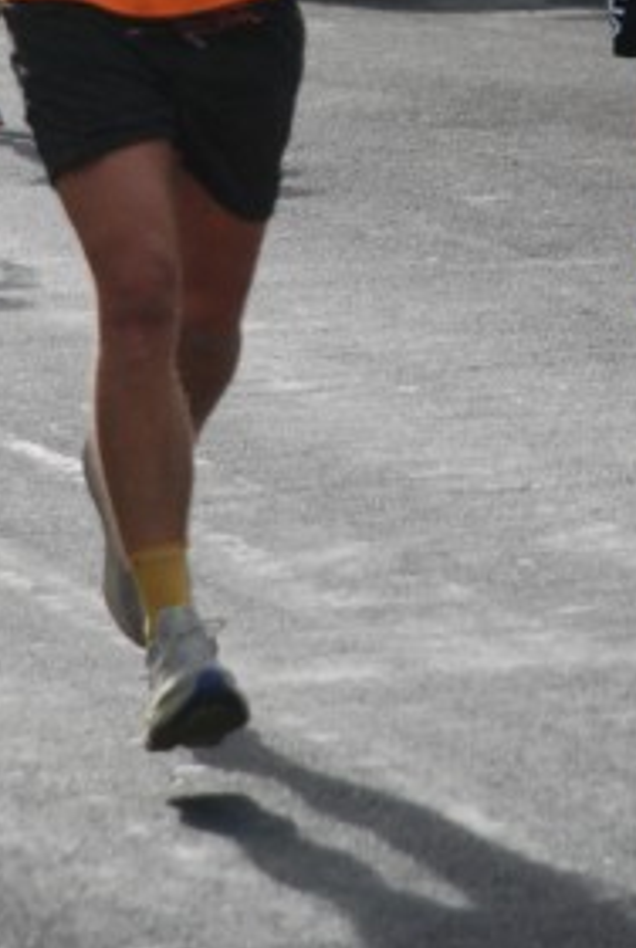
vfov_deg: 5.1
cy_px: -3
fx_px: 10602
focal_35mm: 402
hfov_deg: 3.4
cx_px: 333
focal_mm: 125
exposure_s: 1/1600
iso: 1000
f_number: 5.6
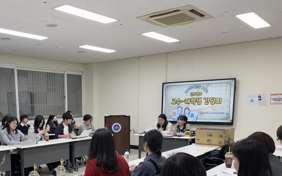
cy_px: 153
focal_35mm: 38
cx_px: 80
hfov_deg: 50.0
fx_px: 292
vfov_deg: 32.2
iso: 100
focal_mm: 6.76
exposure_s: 1/120
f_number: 1.78
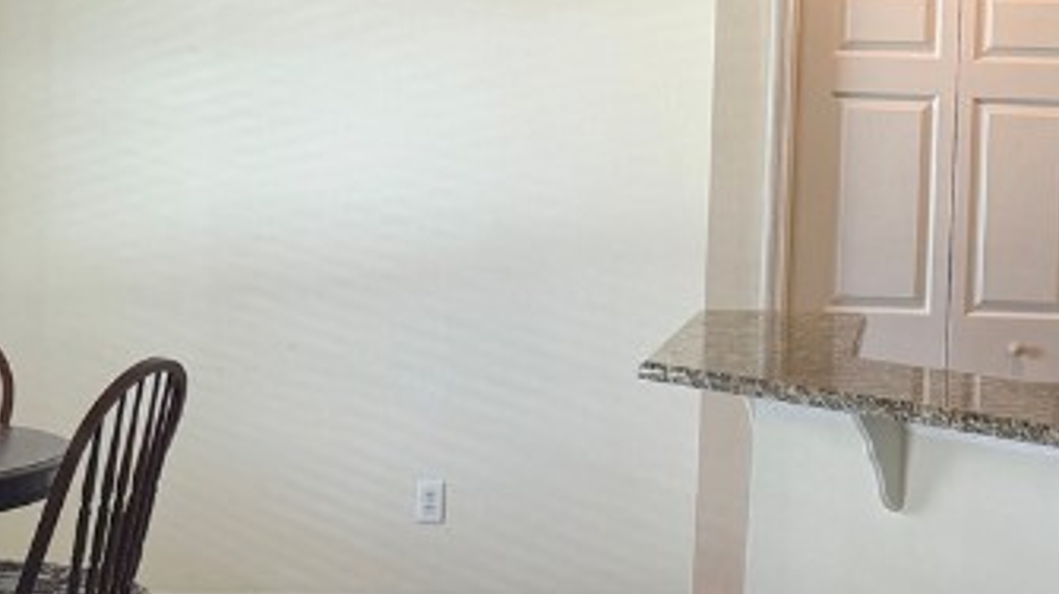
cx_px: 1062
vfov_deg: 15.0
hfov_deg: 25.2
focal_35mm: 80
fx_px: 2245
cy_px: 88
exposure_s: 1/120
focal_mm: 6.76
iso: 125
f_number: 1.78
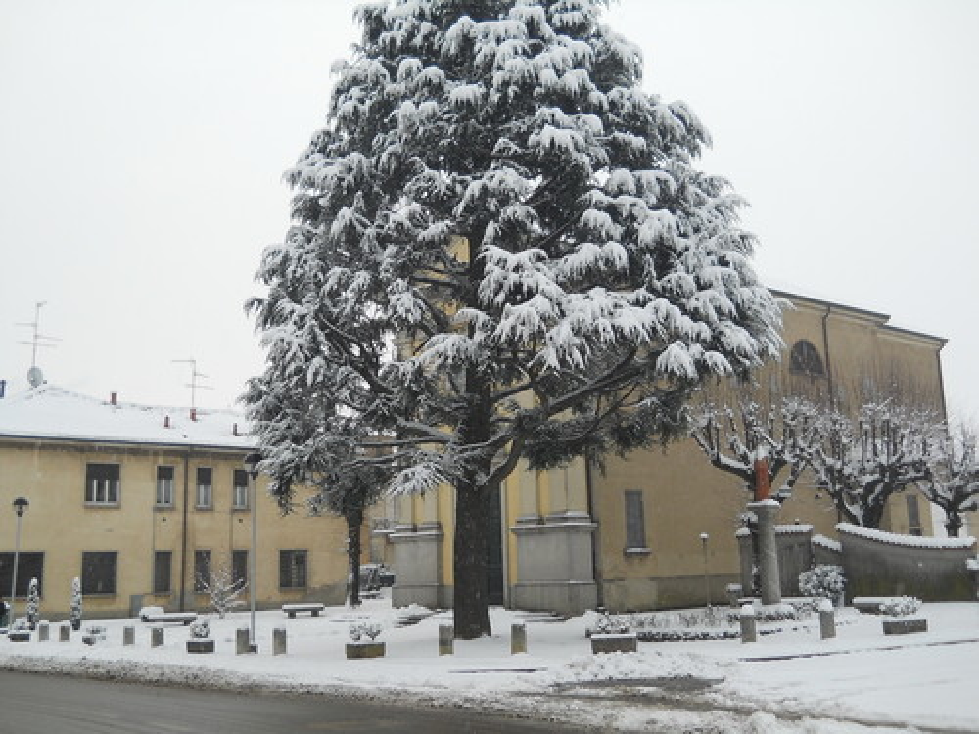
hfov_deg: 45.8
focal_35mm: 41
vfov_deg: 35.1
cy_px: 367
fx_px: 1160
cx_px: 490
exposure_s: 1/200
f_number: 5.5
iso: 80
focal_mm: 6.72
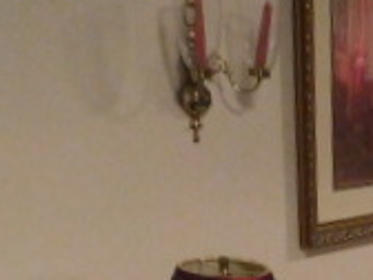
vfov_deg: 13.7
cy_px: 518
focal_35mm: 95
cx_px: 662
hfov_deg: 17.1
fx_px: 1024
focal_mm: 4.5
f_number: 3.4
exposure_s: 1/15
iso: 800
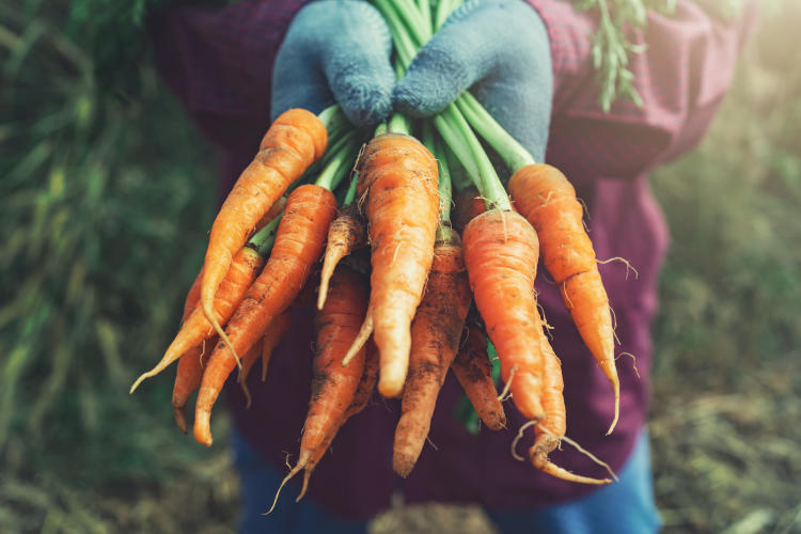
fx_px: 779
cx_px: 400
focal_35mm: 35
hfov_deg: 54.4
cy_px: 267
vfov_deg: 37.9
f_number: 5
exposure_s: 1/640
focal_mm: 35
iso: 100
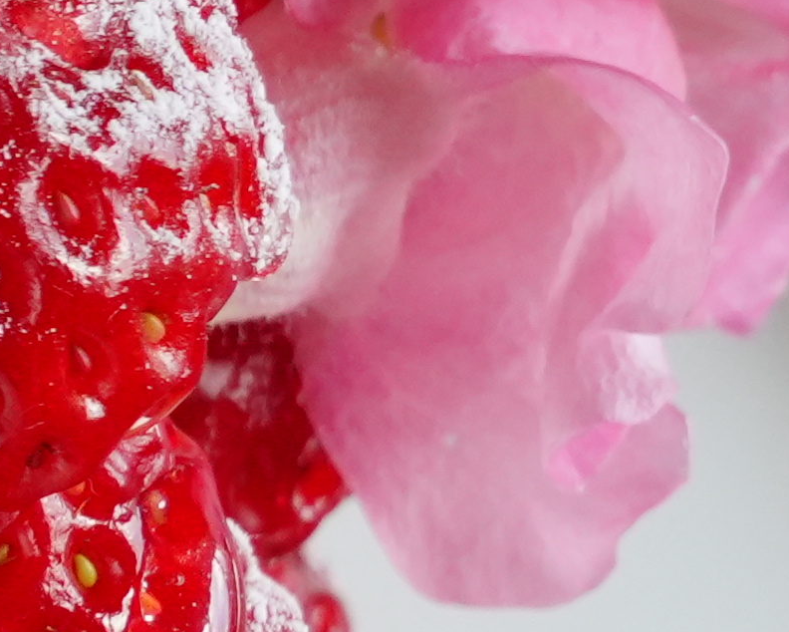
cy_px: 290
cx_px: -1782
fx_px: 7755
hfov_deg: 5.4
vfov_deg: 4.7
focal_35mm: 332
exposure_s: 1/160
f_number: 9
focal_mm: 40
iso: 1600
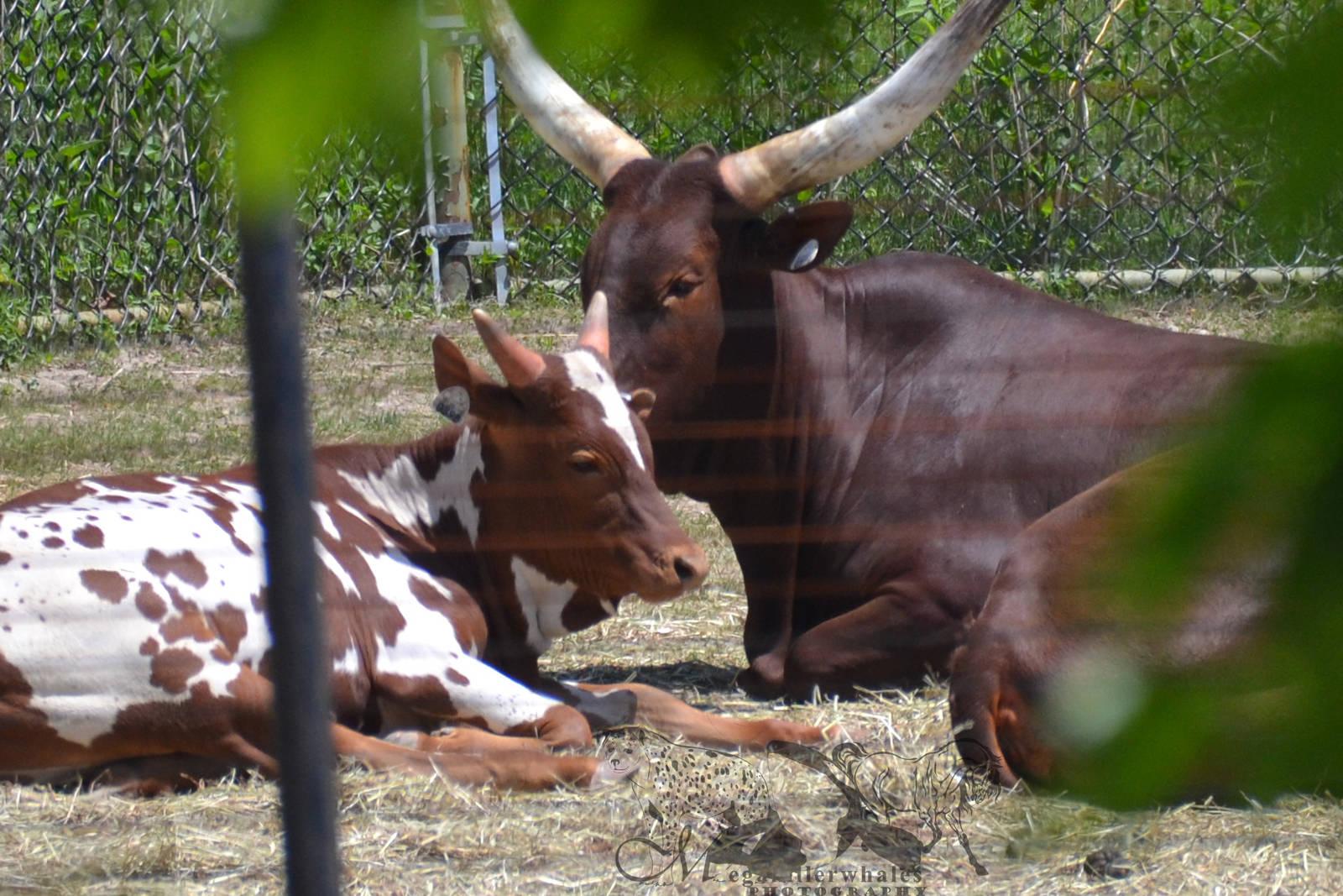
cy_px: 448
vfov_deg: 3.1
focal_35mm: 450
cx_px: 672
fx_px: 16788
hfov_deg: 4.6
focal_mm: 300
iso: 400
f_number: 5.6
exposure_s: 1/1250
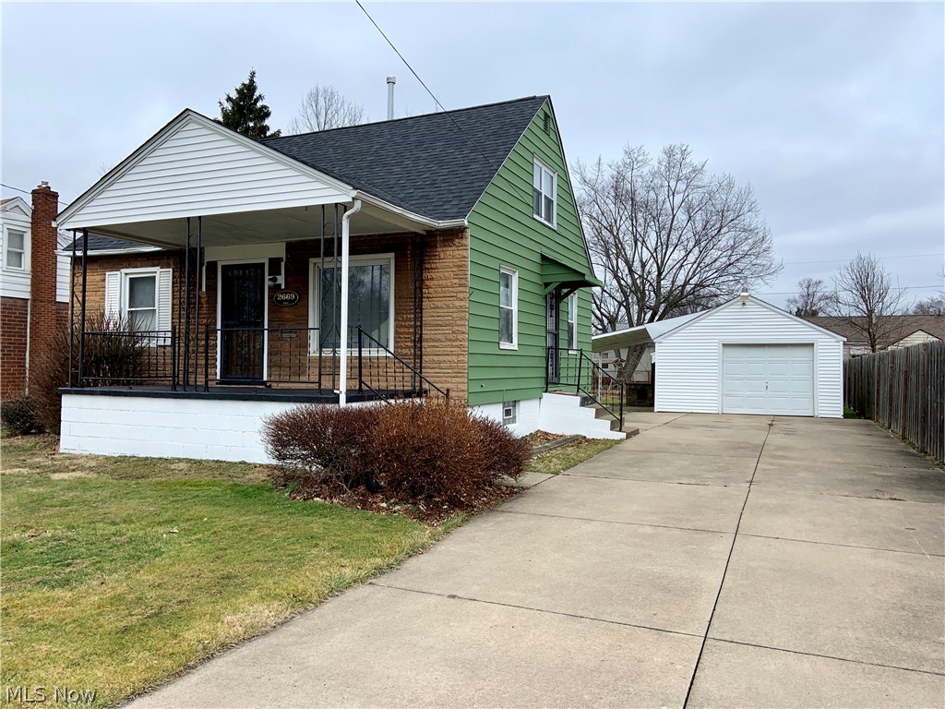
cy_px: 354
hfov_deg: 67.3
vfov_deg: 53.1
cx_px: 472
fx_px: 710
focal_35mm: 26
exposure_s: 1/1149
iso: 25
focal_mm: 4.25
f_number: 1.8
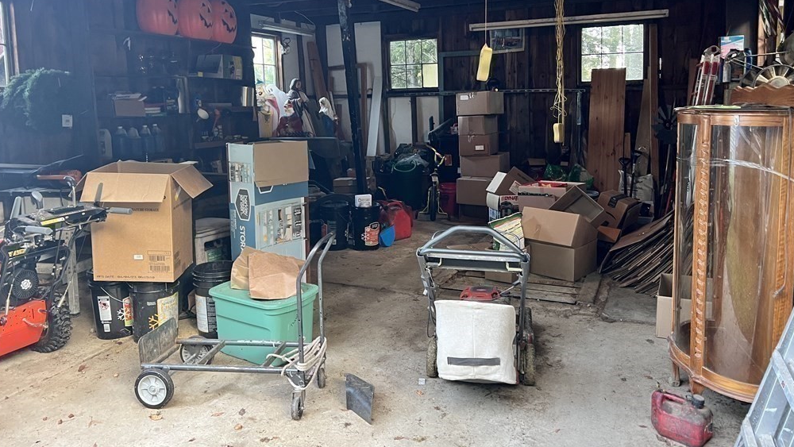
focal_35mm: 29
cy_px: 168
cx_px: 396
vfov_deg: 39.9
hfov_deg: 66.1
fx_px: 611
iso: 250
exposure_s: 1/60
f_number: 1.5
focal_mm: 5.7
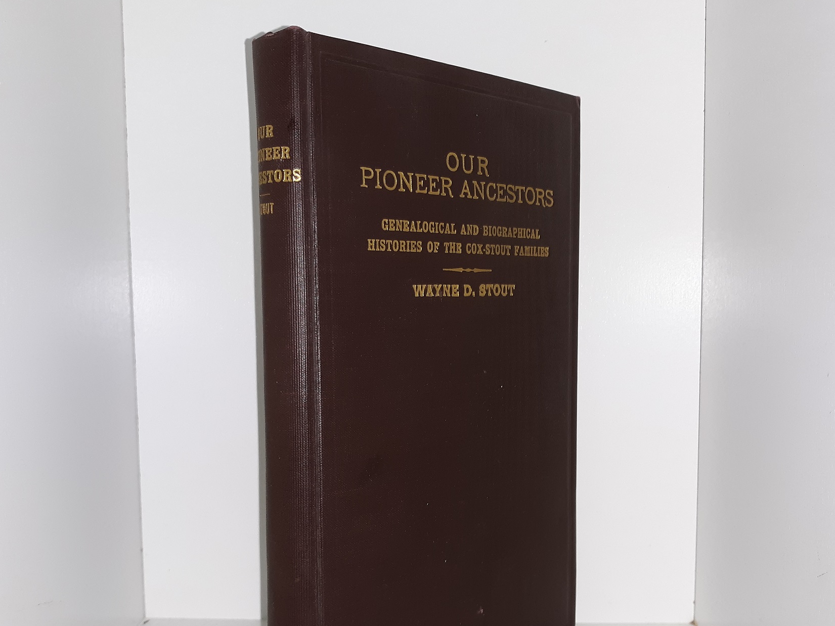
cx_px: 413
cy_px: 377
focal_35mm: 35
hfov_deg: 52.6
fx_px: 844
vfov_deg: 40.5
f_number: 1.7
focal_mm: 3.7
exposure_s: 1/120
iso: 50
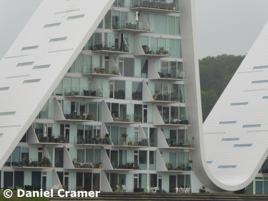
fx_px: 1549
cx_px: 134
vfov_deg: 7.4
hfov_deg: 9.9
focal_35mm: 200
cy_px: 100
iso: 100
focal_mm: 35.8
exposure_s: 1/80
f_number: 5.6
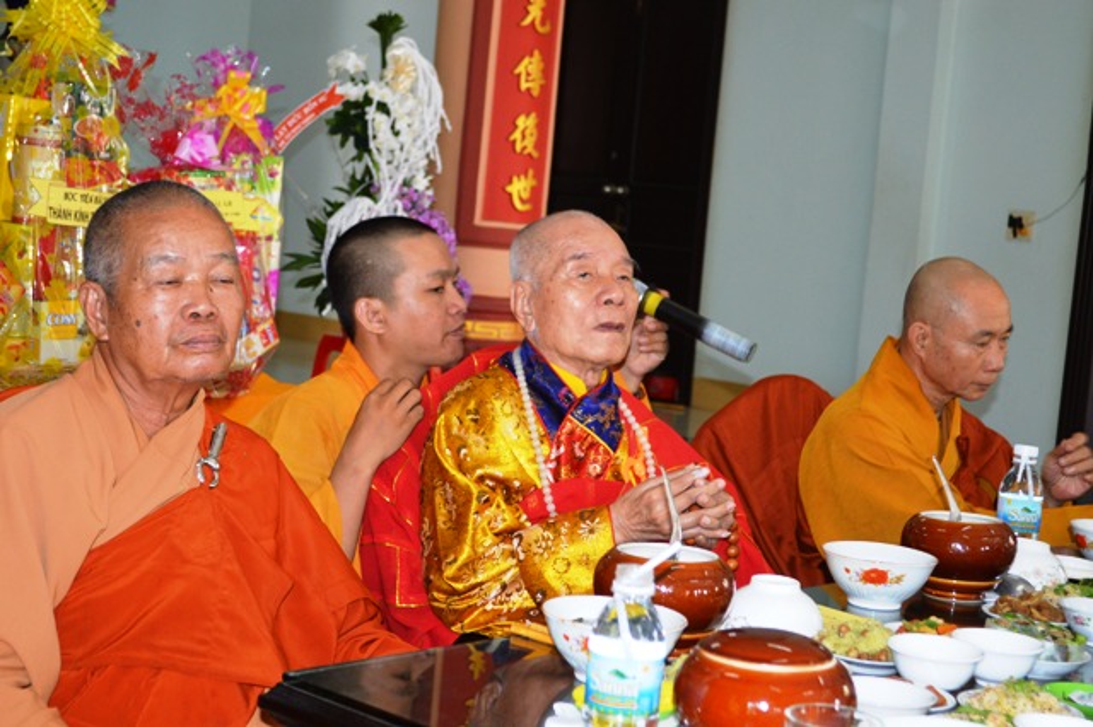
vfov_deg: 22.6
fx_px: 1821
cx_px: 546
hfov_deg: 33.4
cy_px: 364
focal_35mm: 60
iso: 800
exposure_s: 1/60
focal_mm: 40
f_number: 5.3
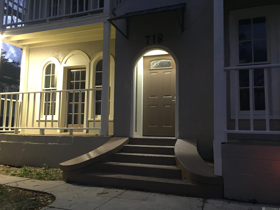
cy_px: 105
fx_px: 235
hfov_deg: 61.7
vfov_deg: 48.2
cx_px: 140
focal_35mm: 29
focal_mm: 4.15
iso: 200
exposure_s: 1/30
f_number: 2.2
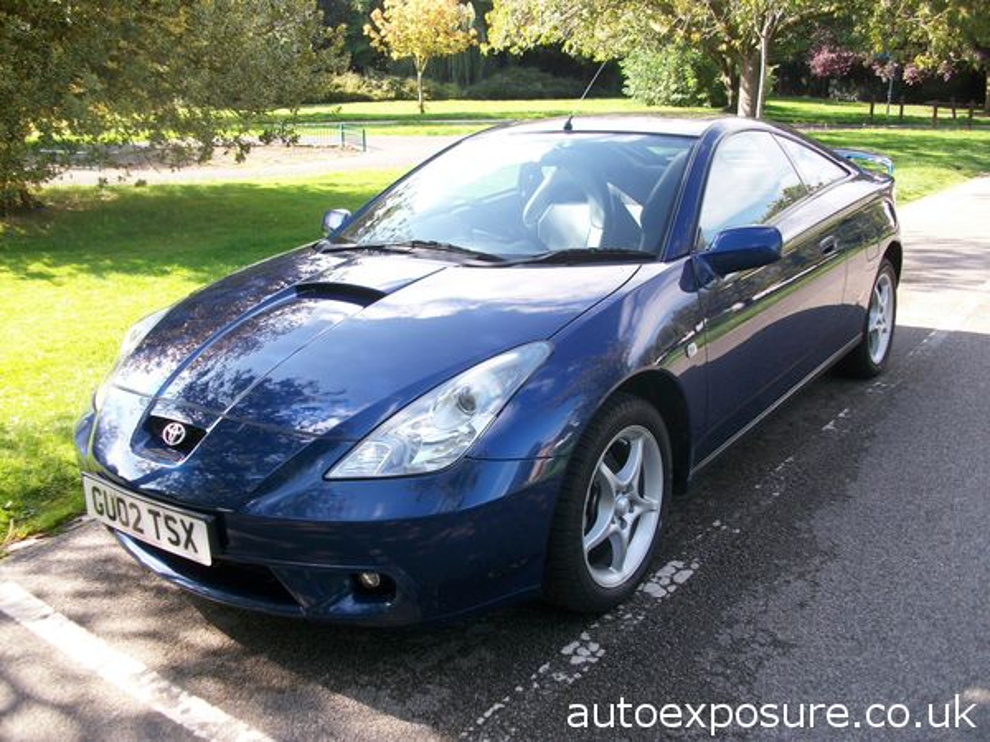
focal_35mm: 31
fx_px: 887
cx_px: 495
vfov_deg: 45.4
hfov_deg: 58.4
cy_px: 371
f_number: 2.9
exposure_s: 1/162
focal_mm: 5.7
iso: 80
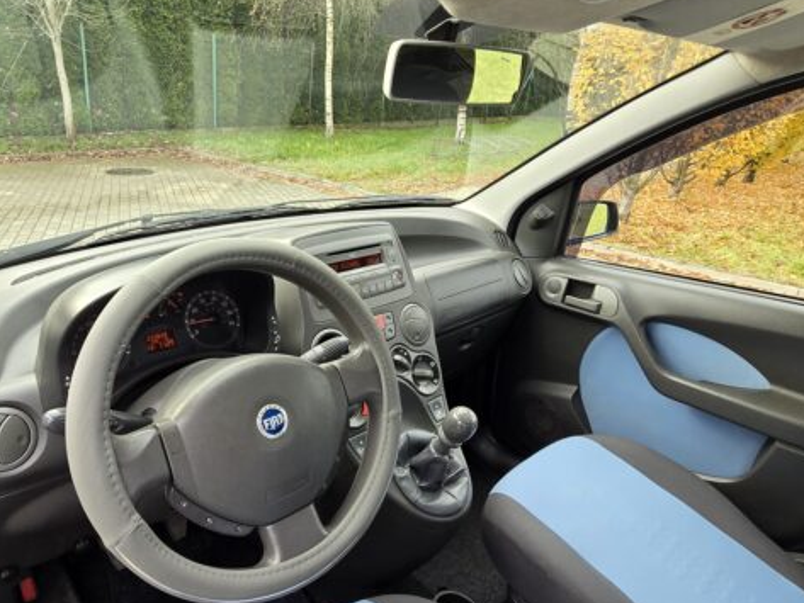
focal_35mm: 22
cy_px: 335
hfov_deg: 75.5
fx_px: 511
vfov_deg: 61.0
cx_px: 321
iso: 50
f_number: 2.2
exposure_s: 1/115
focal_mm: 2.2
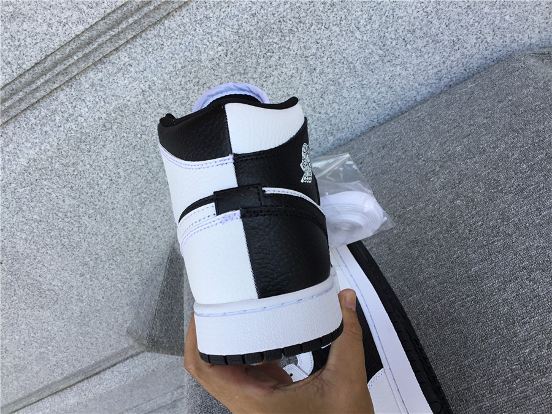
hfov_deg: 58.4
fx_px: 494
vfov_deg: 45.4
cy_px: 207
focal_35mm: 31
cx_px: 276
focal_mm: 3.3
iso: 25
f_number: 2.4
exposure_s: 1/164
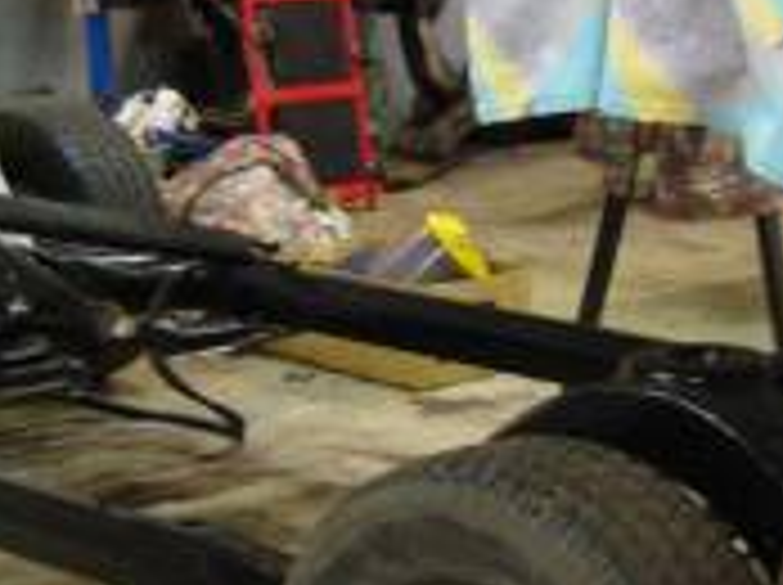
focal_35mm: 129
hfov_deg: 15.3
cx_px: 279
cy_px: 234
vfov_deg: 11.5
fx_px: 2914
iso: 200
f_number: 2.8
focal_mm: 5.8
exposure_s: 1/8
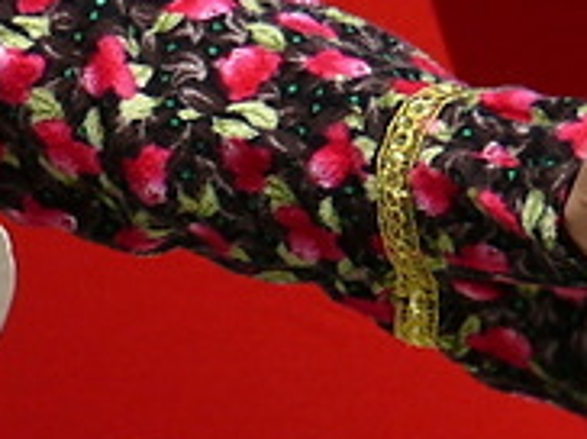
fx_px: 22354
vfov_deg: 1.1
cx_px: -535
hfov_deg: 1.5
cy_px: -61
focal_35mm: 1320
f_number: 5
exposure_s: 1/320
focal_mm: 49.4
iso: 100
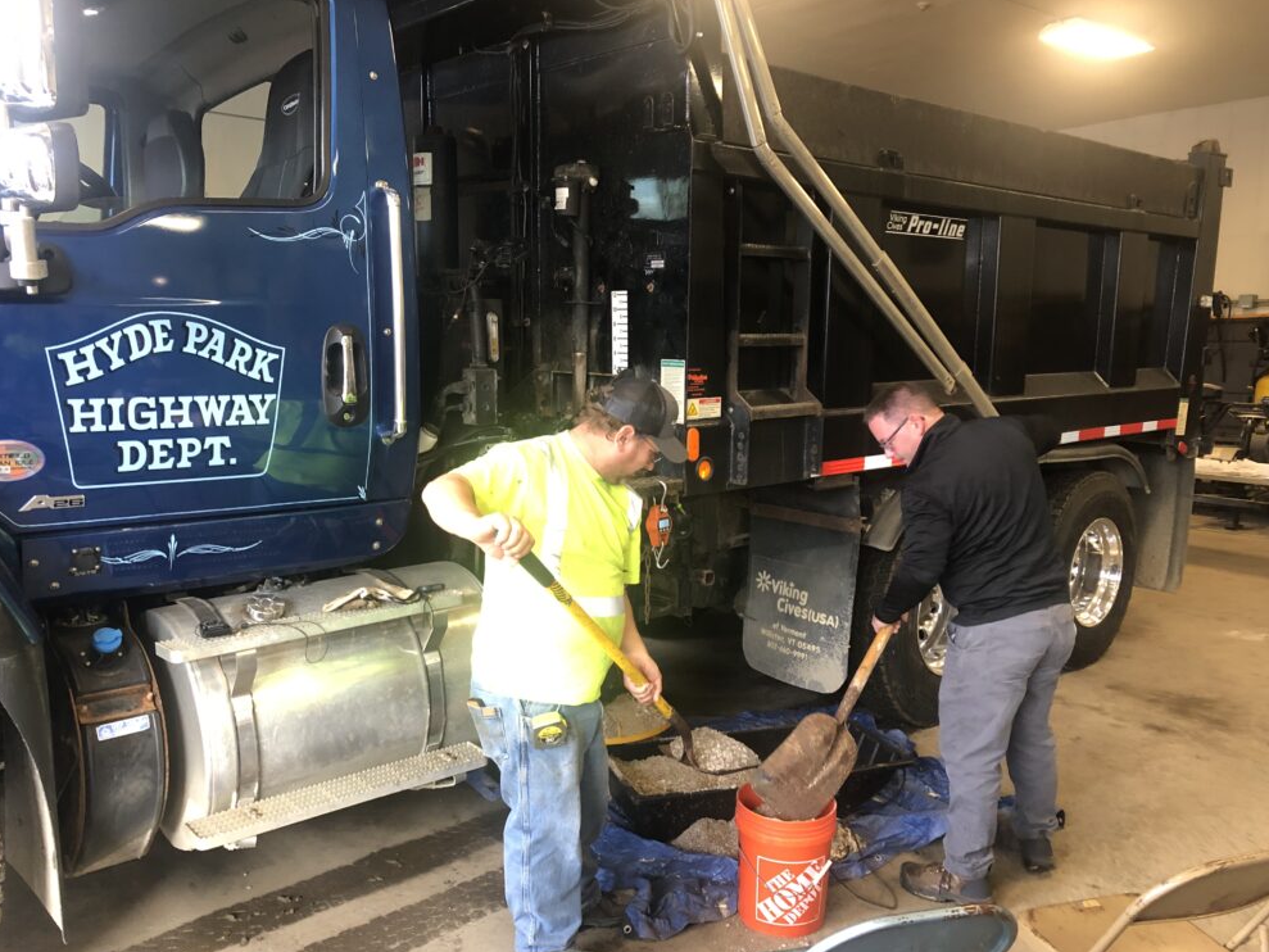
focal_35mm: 29
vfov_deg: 48.2
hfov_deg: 61.6
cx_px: 653
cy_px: 484
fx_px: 1063
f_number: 1.8
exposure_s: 1/15
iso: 50
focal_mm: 3.99
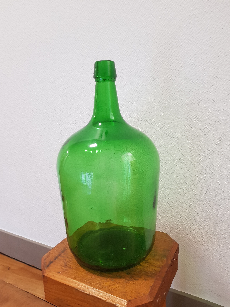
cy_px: 154
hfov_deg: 53.1
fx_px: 230
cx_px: 115
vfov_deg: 67.3
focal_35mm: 26
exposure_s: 1/25
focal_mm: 4.2
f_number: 1.7
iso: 200
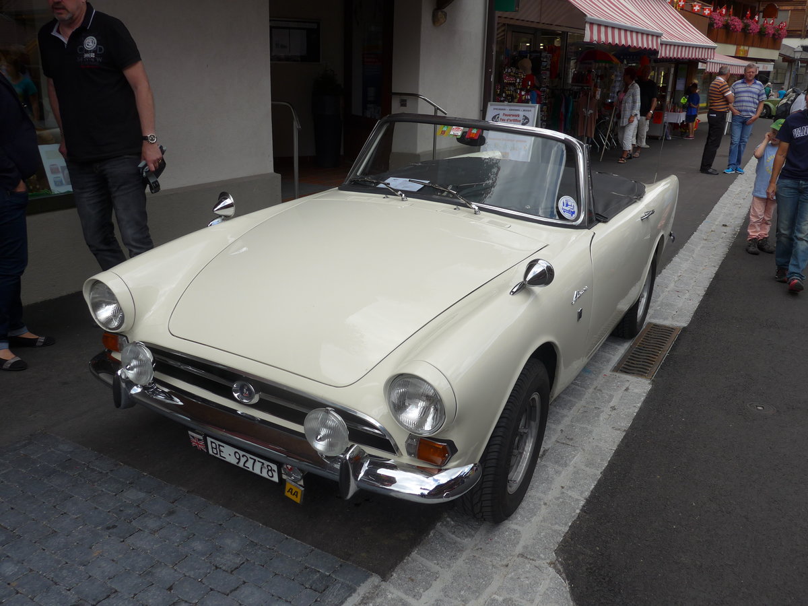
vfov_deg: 45.4
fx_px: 724
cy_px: 303
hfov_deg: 58.4
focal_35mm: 31
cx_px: 404
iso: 80
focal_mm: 6.5
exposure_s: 1/800
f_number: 2.8
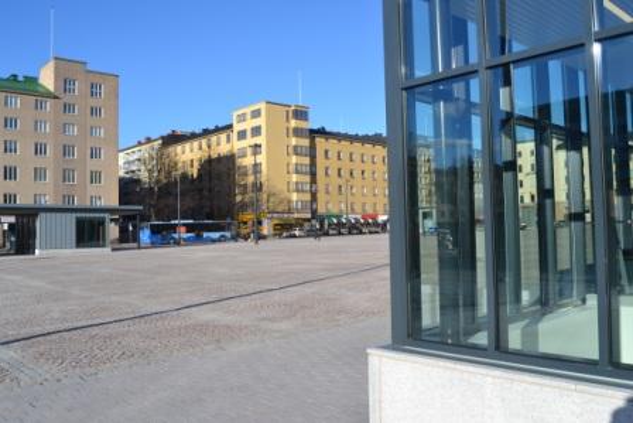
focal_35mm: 30
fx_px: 528
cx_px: 316
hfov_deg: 61.9
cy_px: 212
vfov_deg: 43.6
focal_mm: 20
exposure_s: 1/250
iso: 100
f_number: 8
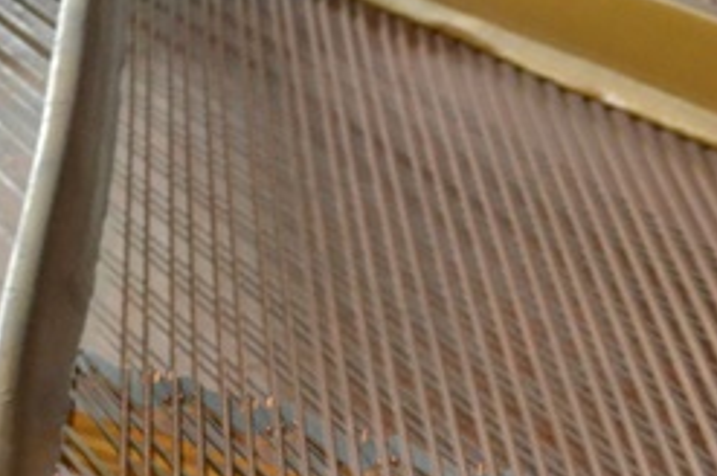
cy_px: 660
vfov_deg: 9.2
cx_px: 984
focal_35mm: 146
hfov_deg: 13.5
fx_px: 2904
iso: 2200
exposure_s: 1/60
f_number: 4
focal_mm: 24
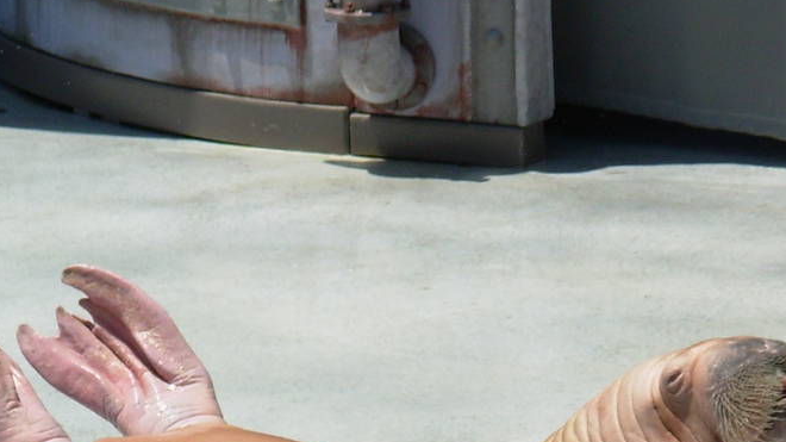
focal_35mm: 502
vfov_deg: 2.4
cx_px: 319
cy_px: 574
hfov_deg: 4.3
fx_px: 10461
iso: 50
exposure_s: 1/745
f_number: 5
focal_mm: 31.4
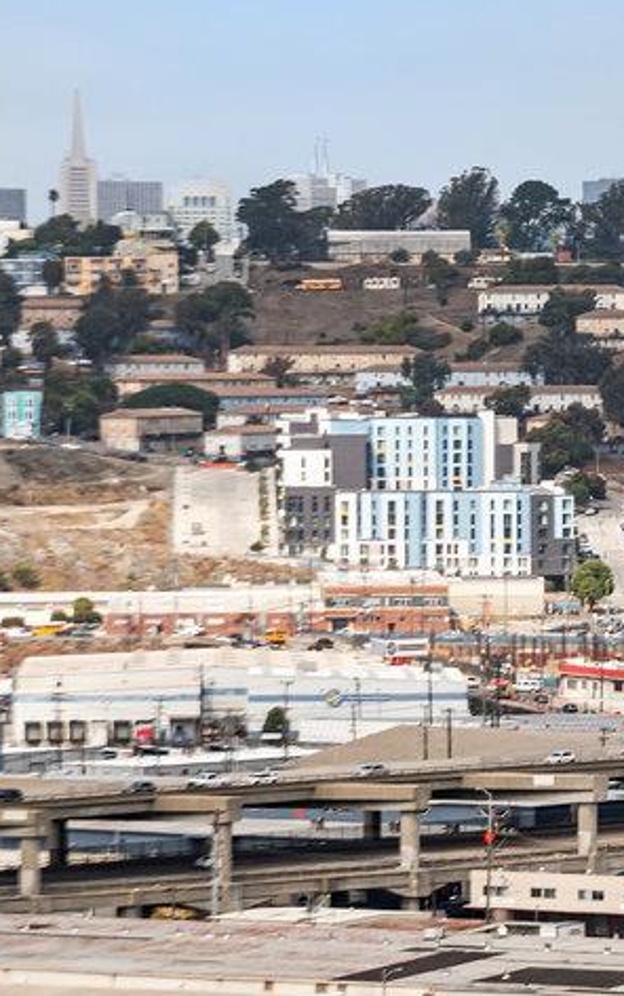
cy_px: 162
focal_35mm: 310
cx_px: 1140
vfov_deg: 6.8
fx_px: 8427
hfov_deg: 4.2
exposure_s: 1/4000
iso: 800
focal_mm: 120
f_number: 8
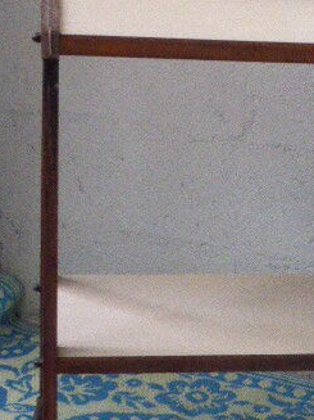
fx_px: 1634
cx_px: 302
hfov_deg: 10.9
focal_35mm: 135
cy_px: 266
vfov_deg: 14.6
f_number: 4.9
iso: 1600
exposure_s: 1/125
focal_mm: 11.7
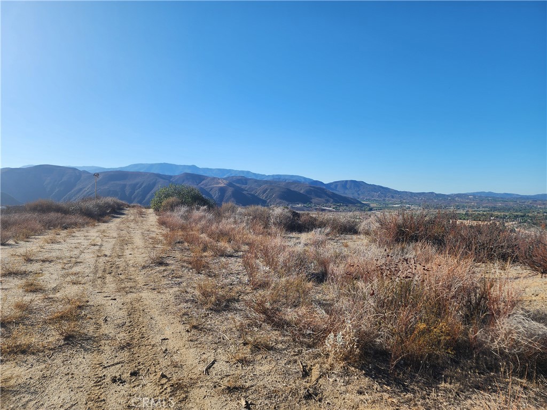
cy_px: 205
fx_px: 363
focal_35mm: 23
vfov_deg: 58.9
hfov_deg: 73.9
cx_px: 274
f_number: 1.8
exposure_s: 1/1129
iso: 12
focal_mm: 6.4
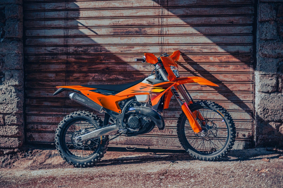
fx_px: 393
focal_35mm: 50
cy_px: 94
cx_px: 142
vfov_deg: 27.0
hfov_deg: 39.6
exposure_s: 1/32000
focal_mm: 50
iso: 320
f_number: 1.4
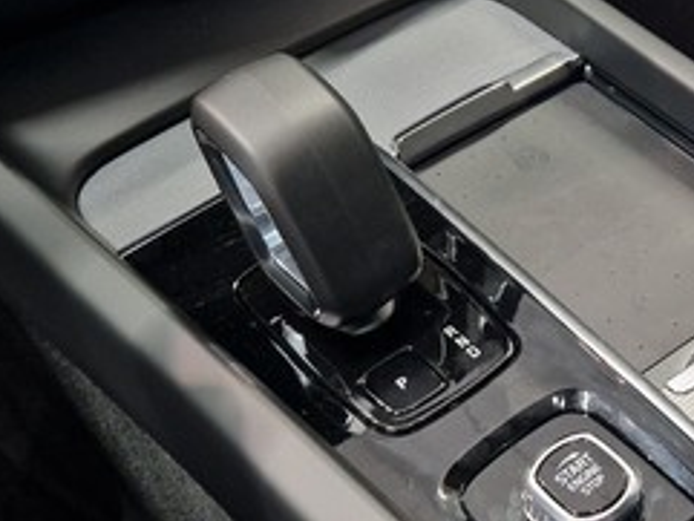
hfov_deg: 30.3
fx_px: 1224
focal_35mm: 61
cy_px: 386
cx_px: 625
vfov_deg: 23.8
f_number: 1.8
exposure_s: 1/50
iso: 250
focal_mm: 5.4
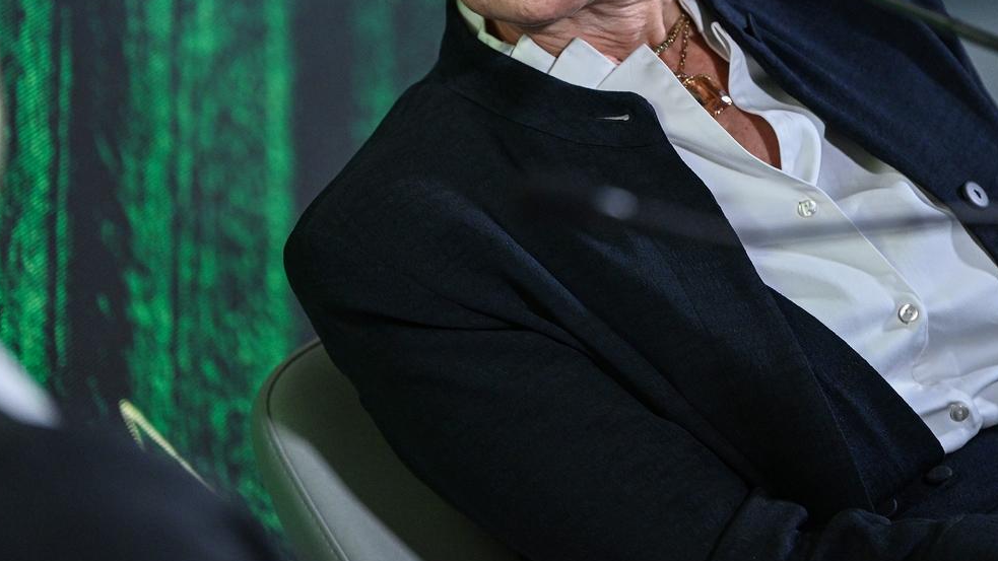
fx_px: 7674
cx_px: 555
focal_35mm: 290
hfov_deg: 7.4
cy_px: 46
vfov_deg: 4.2
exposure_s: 1/160
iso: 2500
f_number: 2.8
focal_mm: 170
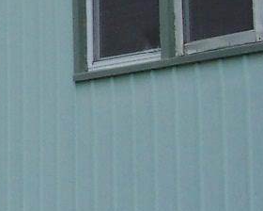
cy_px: -63
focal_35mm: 155
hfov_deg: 12.2
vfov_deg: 9.8
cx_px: -22
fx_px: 1206
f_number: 2.8
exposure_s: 1/60
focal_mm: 5.6
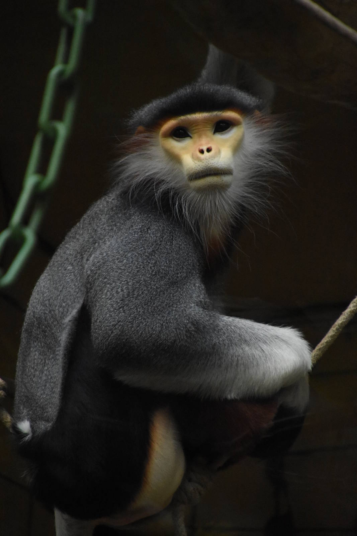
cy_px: 268
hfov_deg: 3.1
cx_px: 178
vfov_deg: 4.6
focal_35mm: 450
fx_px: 6692
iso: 6400
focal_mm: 300
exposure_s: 1/320
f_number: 6.3
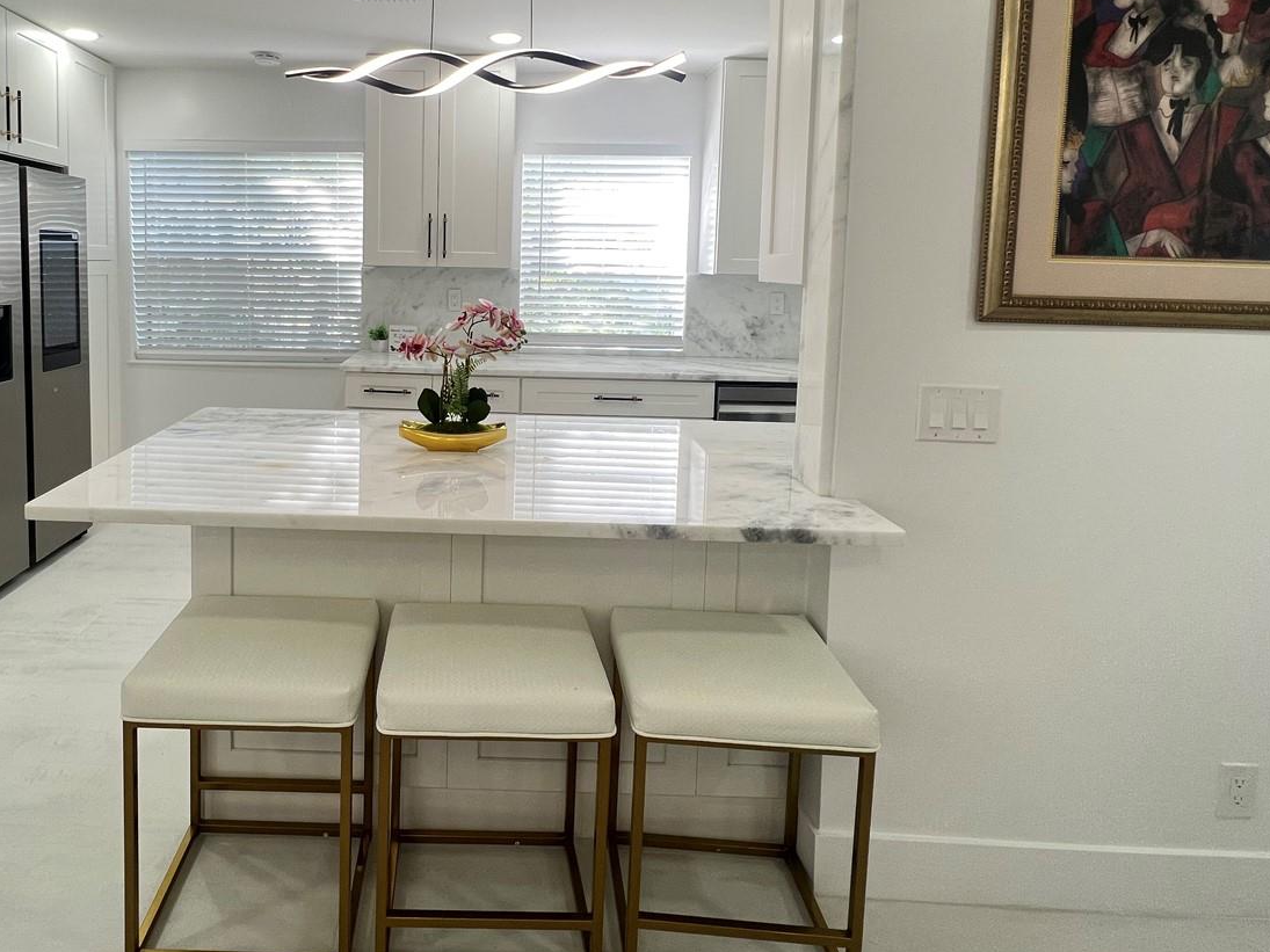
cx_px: 460
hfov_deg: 82.7
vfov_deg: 66.5
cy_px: 306
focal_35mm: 19
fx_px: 697
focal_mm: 1.57
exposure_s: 1/99
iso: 80
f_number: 1.8
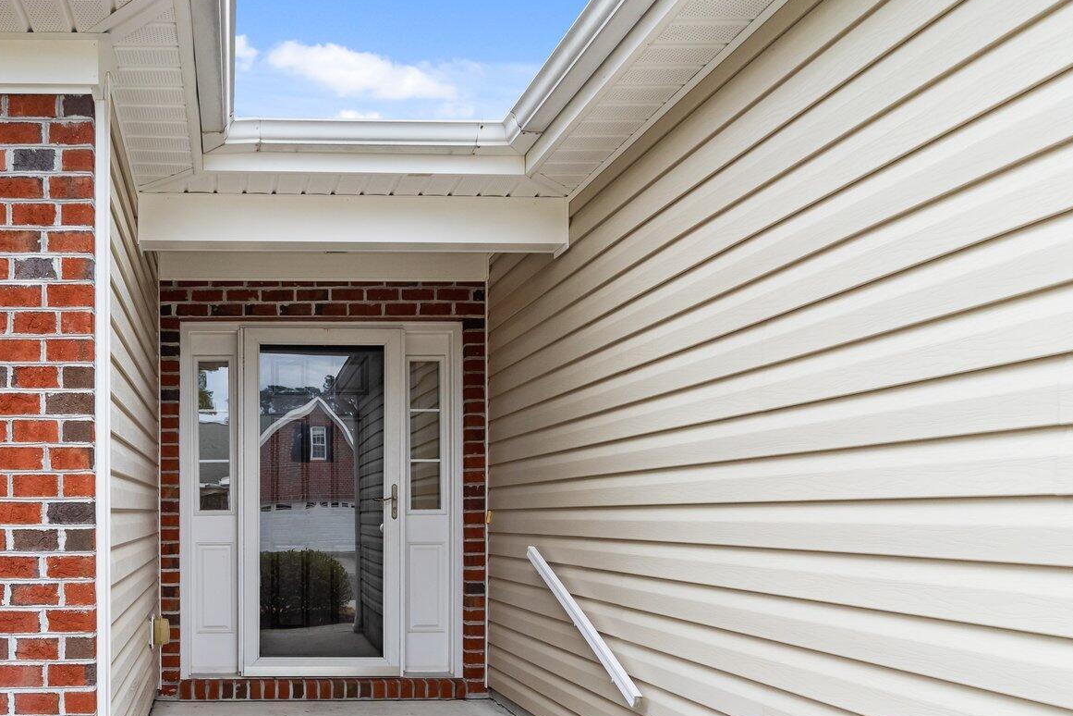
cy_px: 517
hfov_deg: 58.1
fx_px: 894
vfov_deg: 42.6
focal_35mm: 30
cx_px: 244
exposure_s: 1/800
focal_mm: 17
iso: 1000
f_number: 5
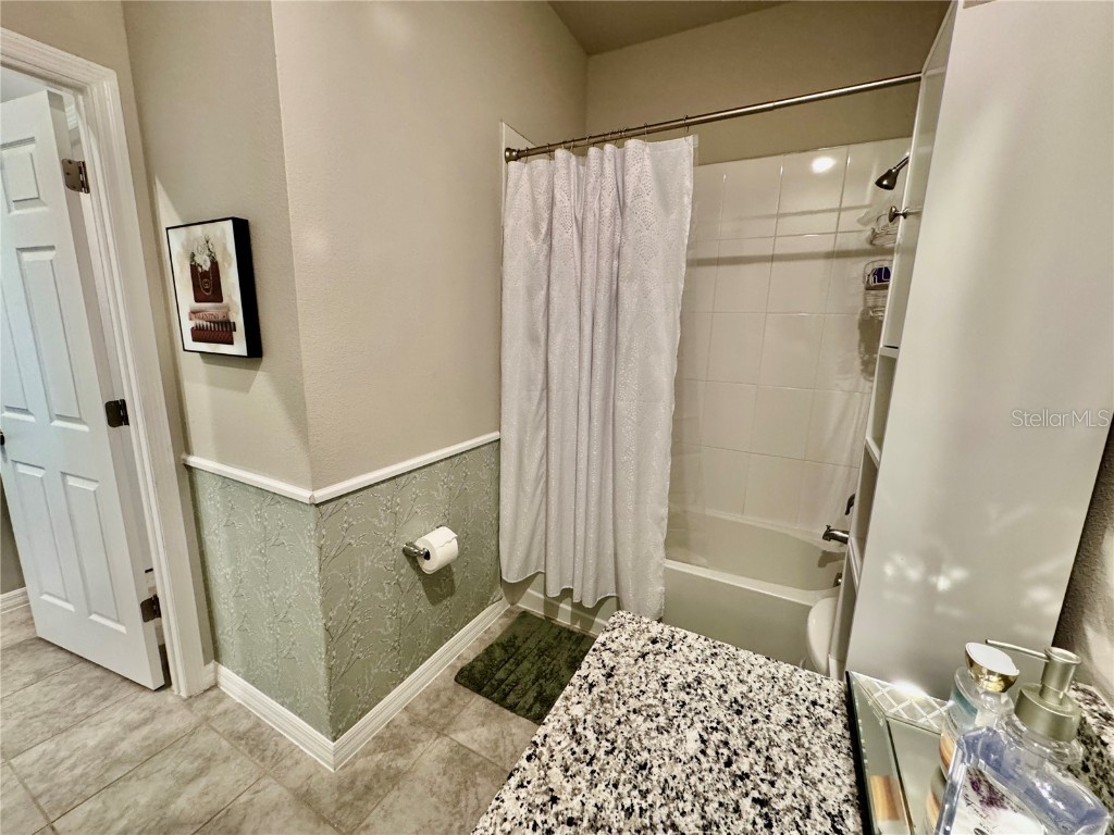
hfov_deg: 102.1
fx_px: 451
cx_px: 557
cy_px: 418
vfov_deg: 85.7
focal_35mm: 14
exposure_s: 1/60
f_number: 2.2
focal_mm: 2.22
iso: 320
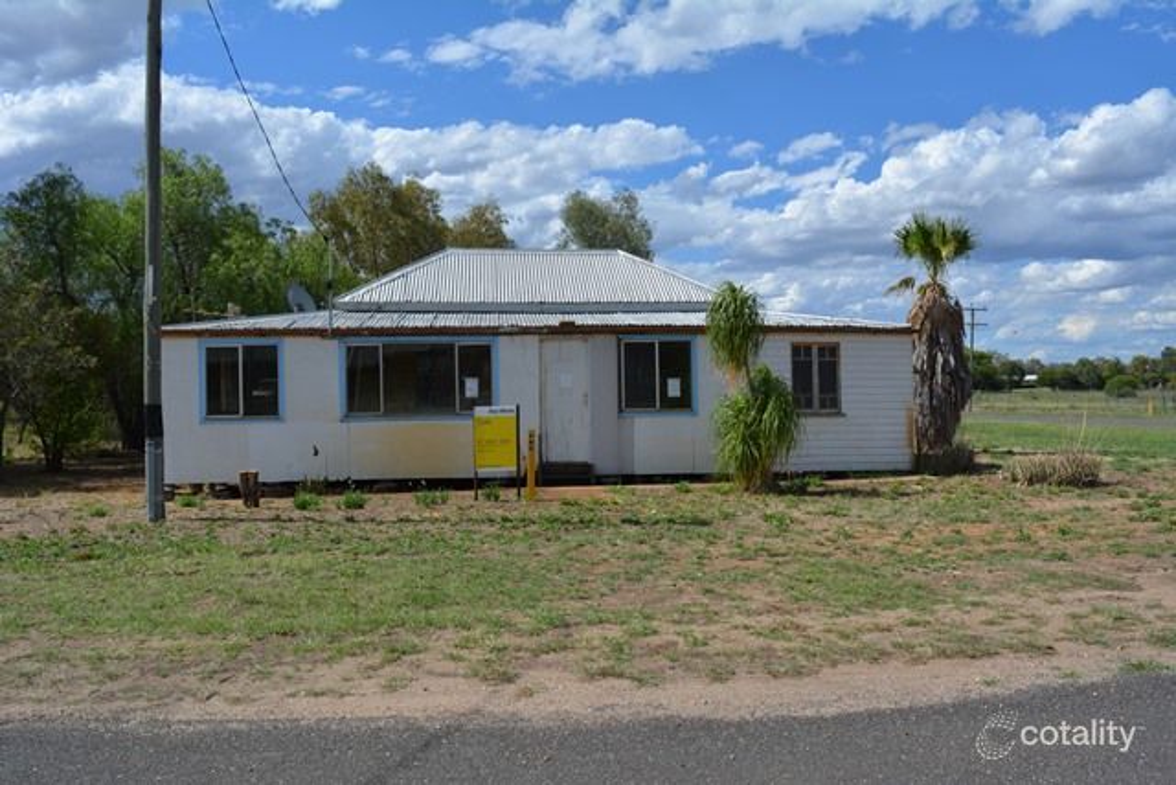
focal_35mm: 27
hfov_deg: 67.4
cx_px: 588
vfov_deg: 48.0
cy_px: 392
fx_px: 882
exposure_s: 1/320
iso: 100
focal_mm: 18
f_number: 9
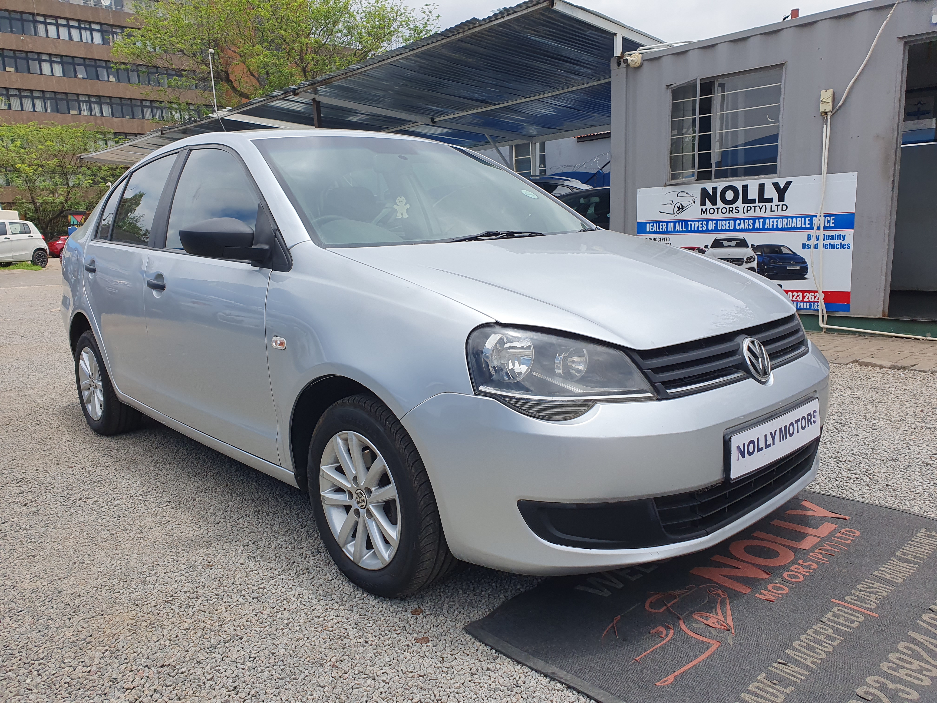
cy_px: 352
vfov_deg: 53.1
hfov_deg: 67.3
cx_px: 468
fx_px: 704
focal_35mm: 26
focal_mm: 4.32
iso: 50
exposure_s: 1/1796
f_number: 2.4
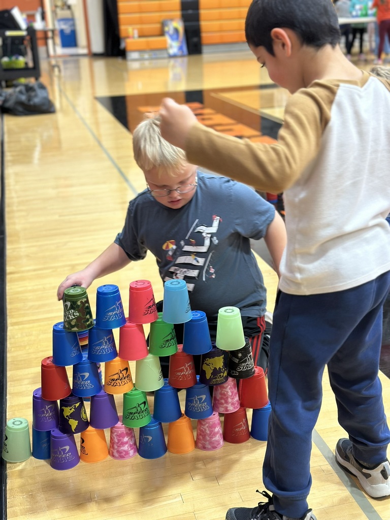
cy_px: 260
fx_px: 721
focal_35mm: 48
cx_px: 195
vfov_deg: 39.7
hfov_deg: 30.3
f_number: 1.78
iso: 125
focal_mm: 6.86
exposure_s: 1/65
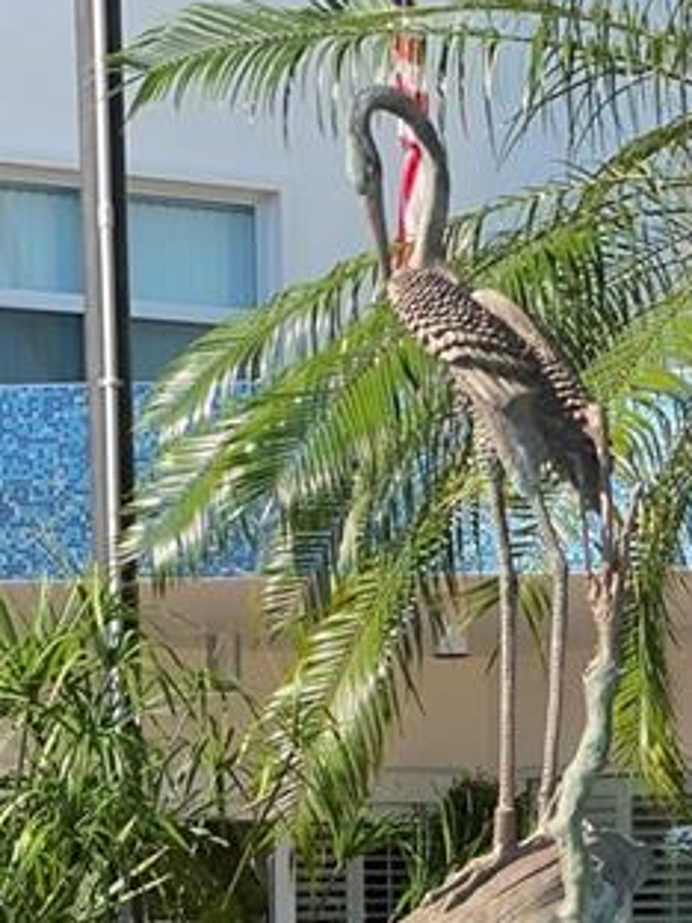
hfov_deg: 11.6
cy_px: 1095
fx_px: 3412
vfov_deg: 14.9
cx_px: 379
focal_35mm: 128
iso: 20
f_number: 2
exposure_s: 1/648
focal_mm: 6
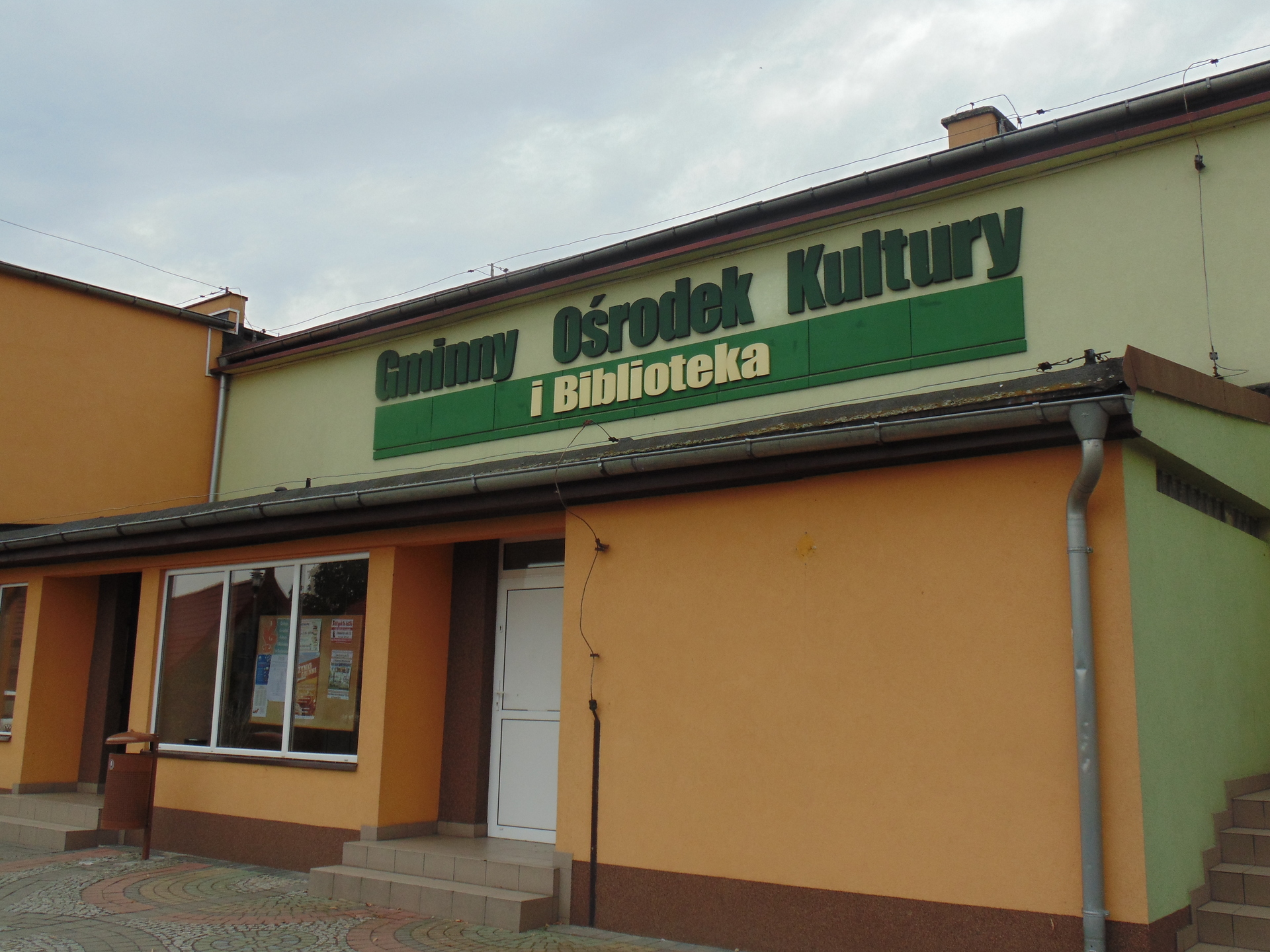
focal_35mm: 34
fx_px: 1247
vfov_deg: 41.8
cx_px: 635
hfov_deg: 54.0
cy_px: 476
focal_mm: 6.2
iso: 80
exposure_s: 1/640
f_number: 3.4
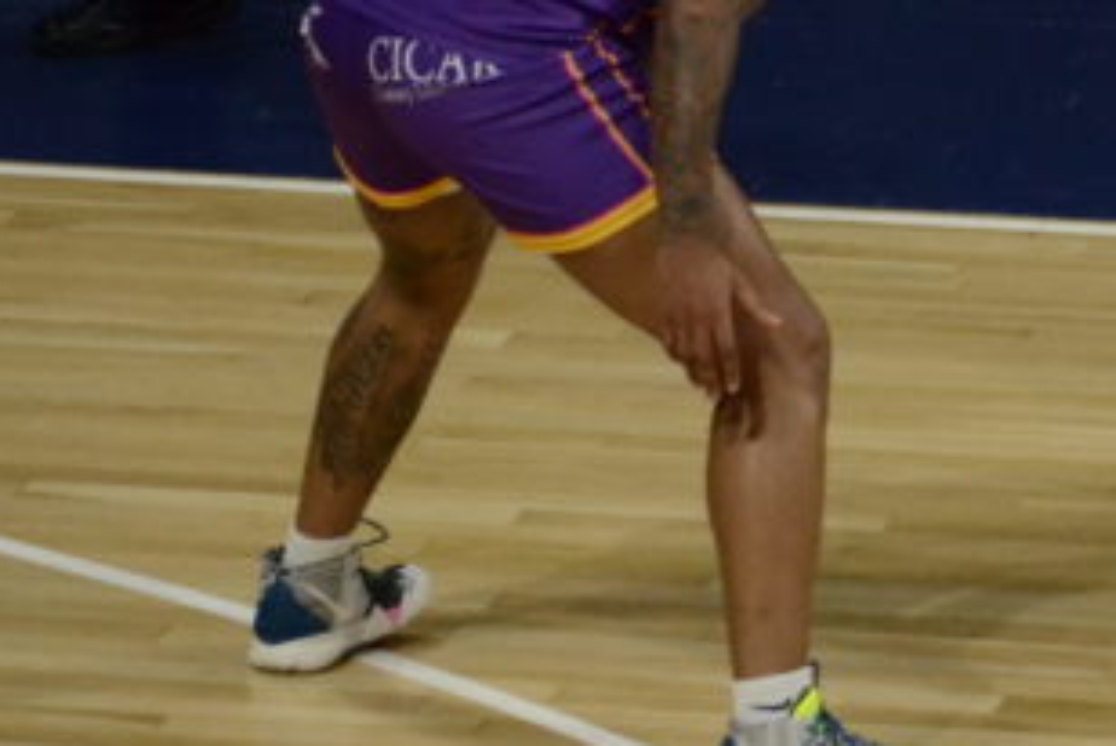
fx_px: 19565
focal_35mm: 631
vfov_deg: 2.2
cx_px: 1203
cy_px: 116
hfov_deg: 3.3
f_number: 5
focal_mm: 135
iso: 2200
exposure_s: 1/800
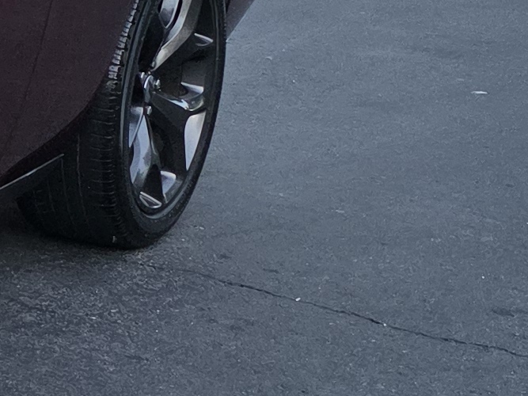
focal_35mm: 138
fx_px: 2105
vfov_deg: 10.7
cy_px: 54
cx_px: -773
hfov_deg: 11.6
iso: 200
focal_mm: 6.3
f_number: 1.7
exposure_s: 1/120
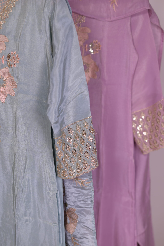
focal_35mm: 85
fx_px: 580
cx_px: 82
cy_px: 123
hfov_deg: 16.1
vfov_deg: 23.9
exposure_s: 1/160
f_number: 2.5
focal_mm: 85
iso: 200
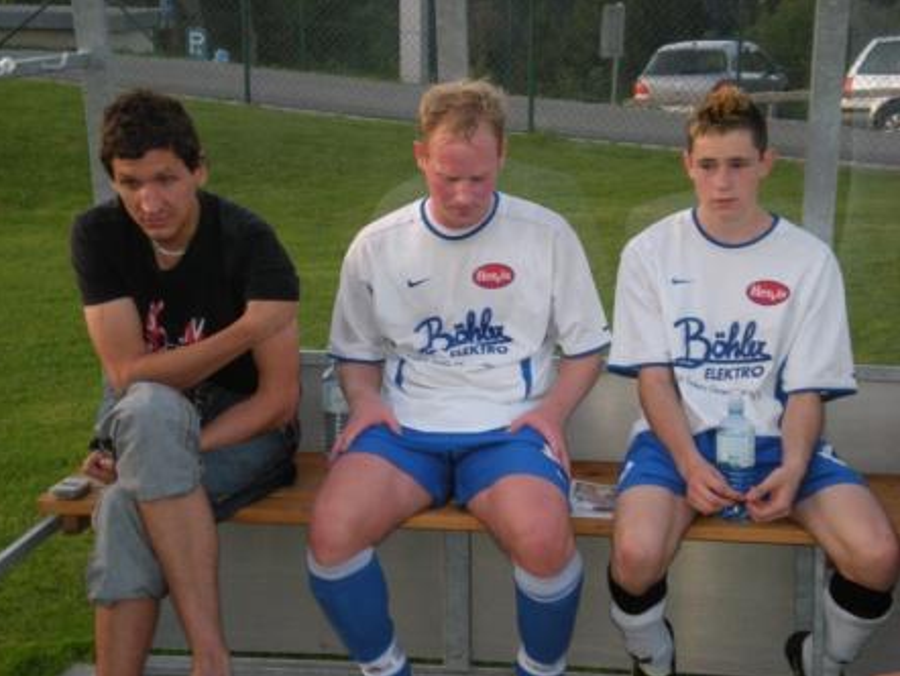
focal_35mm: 75
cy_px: 338
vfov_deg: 19.7
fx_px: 1951
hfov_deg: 26.0
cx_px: 446
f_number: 4.6
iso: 207
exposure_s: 1/60
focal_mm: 12.3
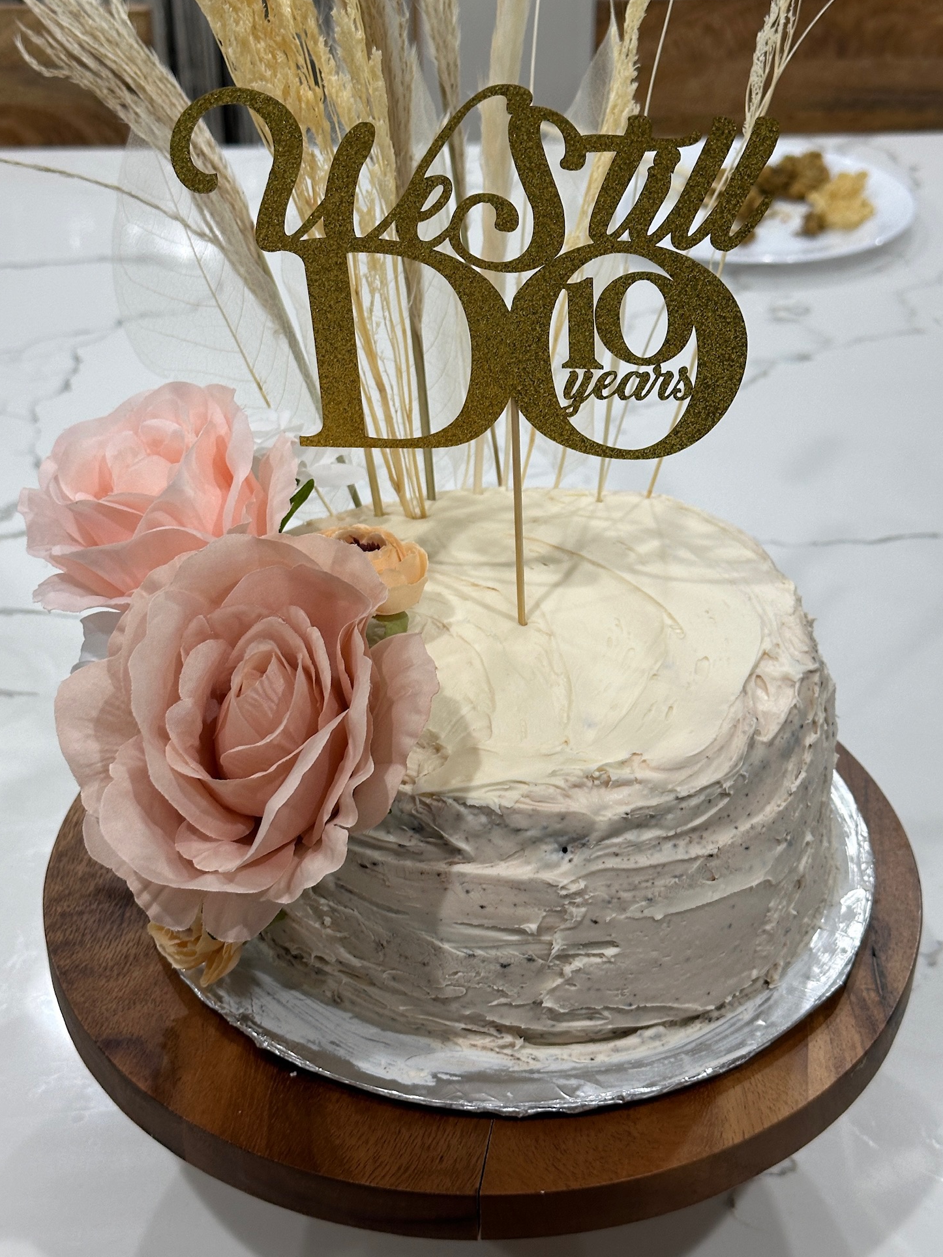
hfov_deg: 28.6
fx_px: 1852
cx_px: 477
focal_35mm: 51
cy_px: 634
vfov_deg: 37.5
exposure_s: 1/60
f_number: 1.78
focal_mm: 6.86
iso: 100
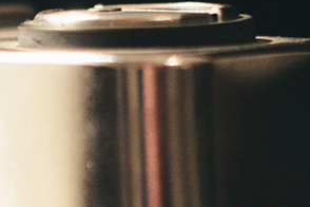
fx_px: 3298
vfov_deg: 3.6
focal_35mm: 383
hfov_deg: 5.3
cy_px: 395
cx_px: -323
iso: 1000
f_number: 3.2
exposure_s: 1/40
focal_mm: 50
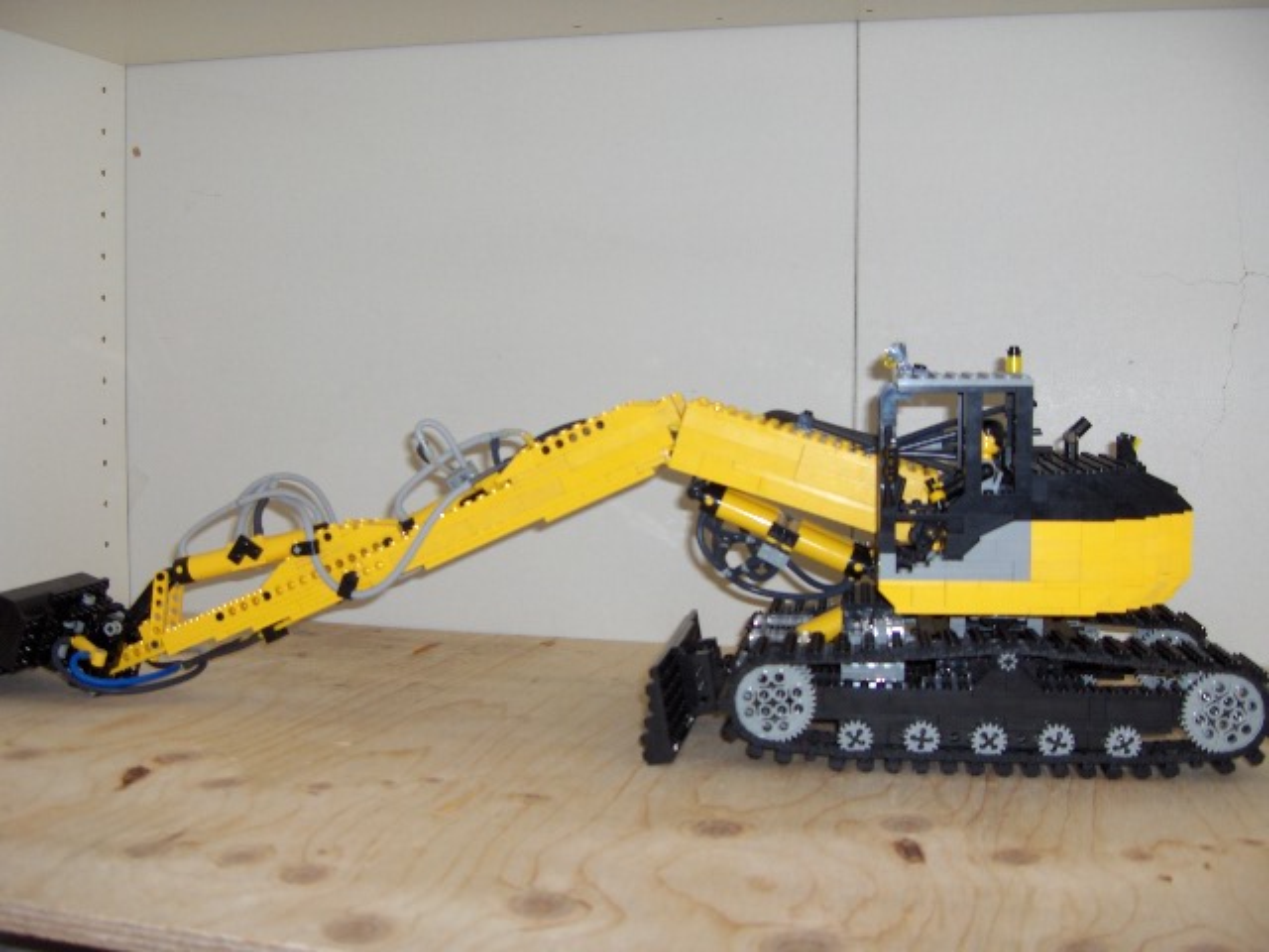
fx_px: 1430
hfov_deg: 47.9
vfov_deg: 36.8
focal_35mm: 39
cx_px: 634
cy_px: 476
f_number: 2.8
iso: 100
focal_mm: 8
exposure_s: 1/60
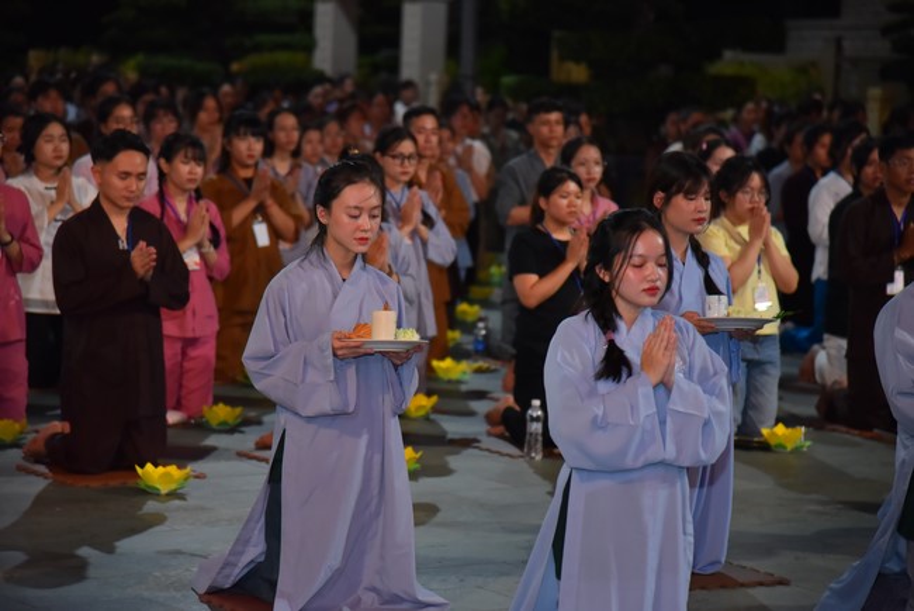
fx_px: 3048
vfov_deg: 11.4
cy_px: 306
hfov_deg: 17.1
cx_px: 457
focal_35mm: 120
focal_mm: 120
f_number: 4
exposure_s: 1/125
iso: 1600
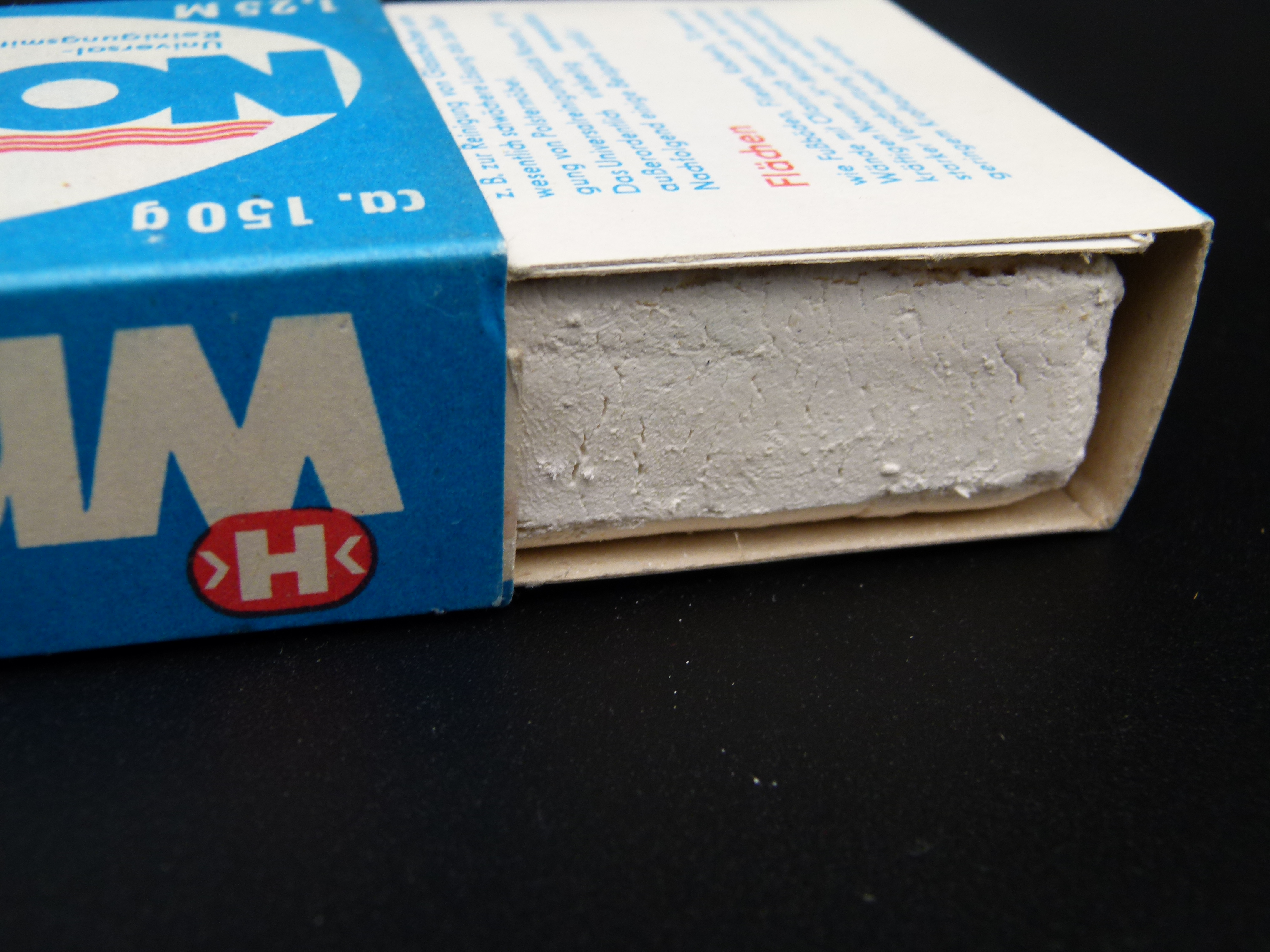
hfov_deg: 43.9
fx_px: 1578
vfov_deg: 33.6
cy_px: 476
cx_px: 635
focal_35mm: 43
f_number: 3.2
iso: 100
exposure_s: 1/80
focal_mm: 7.7
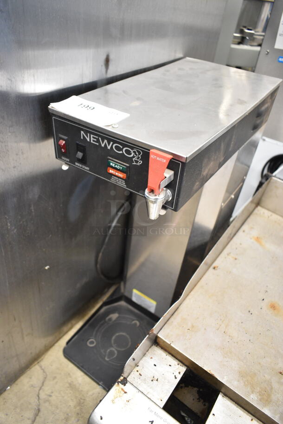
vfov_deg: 67.3
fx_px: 318
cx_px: 142
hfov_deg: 48.0
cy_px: 212
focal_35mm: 27
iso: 1250
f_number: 3.5
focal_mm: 18
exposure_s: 1/30
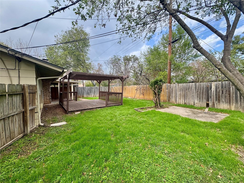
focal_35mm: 14
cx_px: 122
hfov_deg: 102.1
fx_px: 99
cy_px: 92
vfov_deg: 85.7
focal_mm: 2.22
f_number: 2.2
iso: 40
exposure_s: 1/407
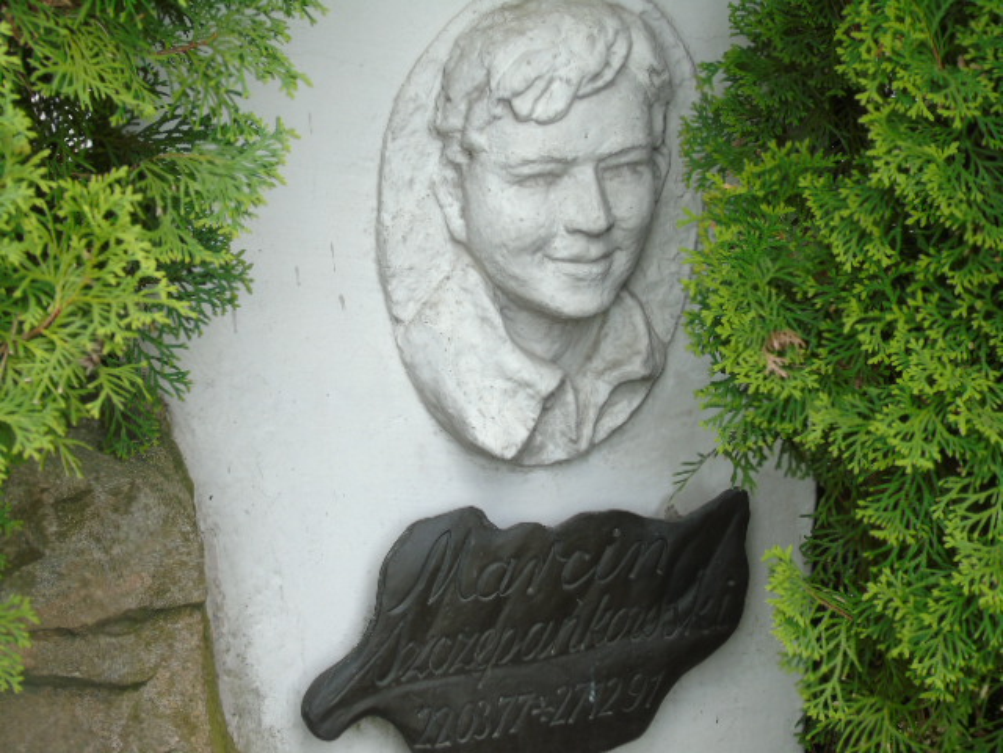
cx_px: 502
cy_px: 376
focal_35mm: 124
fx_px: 3593
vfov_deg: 12.0
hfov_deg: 15.9
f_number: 4.6
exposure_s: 1/60
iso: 80
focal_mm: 22
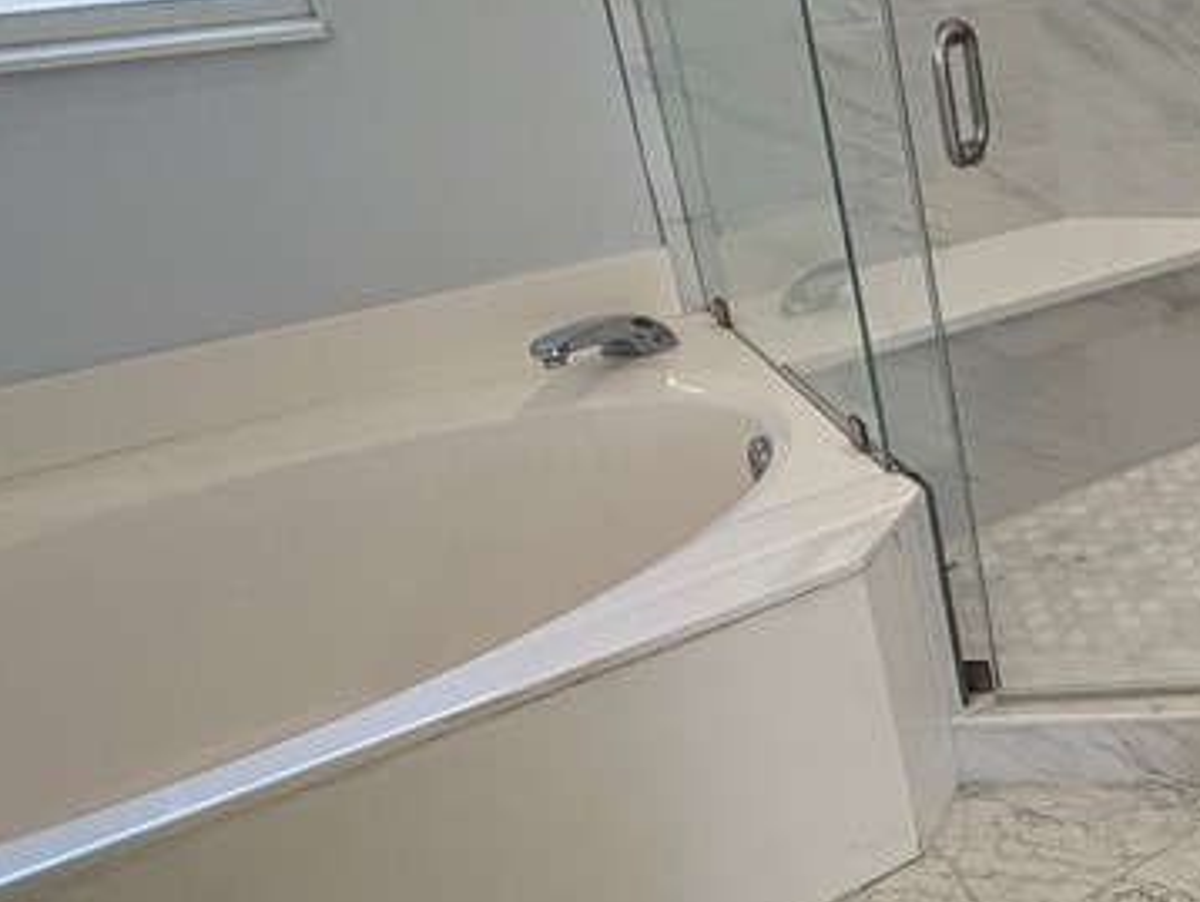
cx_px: 1542
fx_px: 1388
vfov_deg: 35.3
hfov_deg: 34.2
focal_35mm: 40
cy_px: 231
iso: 200
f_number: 2.2
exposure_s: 1/120
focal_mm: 2.22
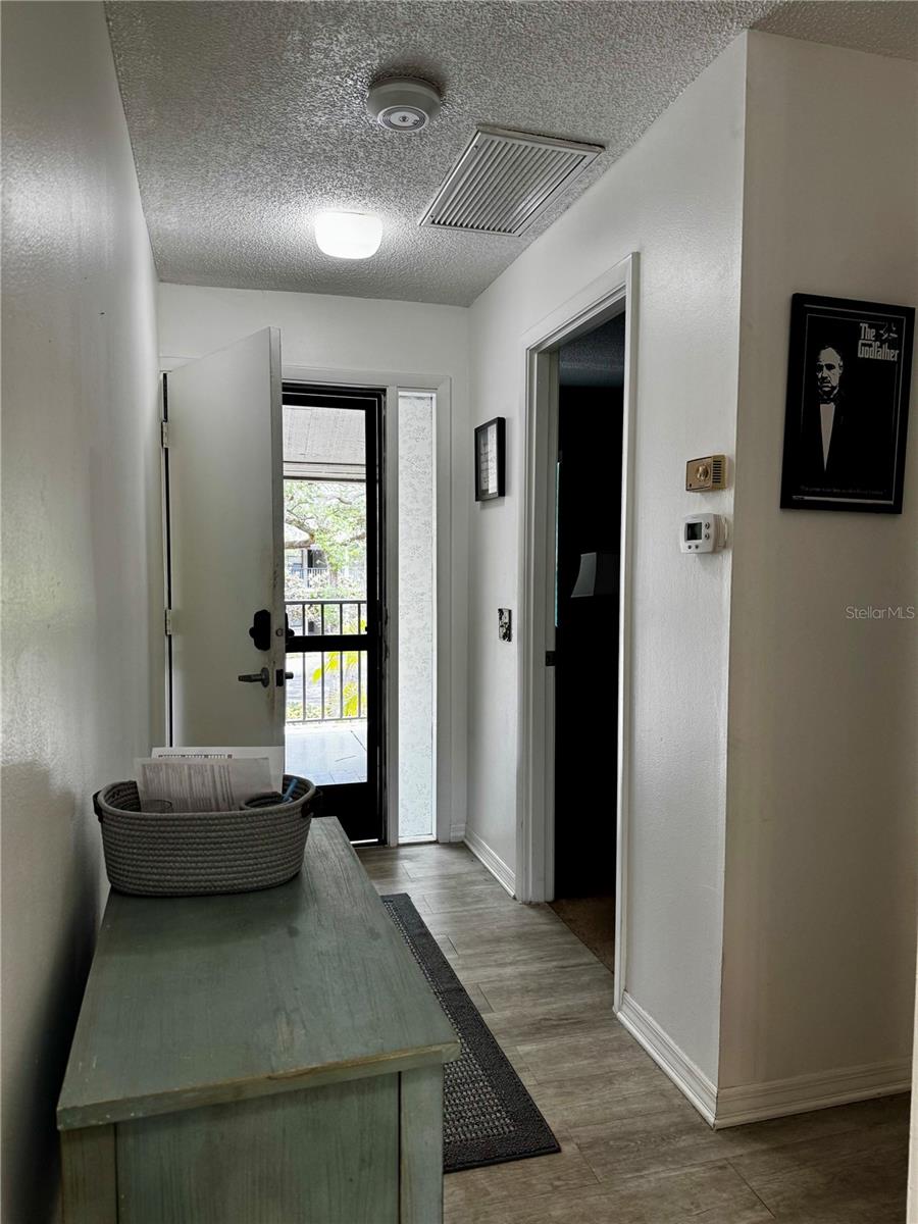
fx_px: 849
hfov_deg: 56.8
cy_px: 612
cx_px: 459
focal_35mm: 24
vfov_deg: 71.6
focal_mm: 6.76
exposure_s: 1/120
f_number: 1.78
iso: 125
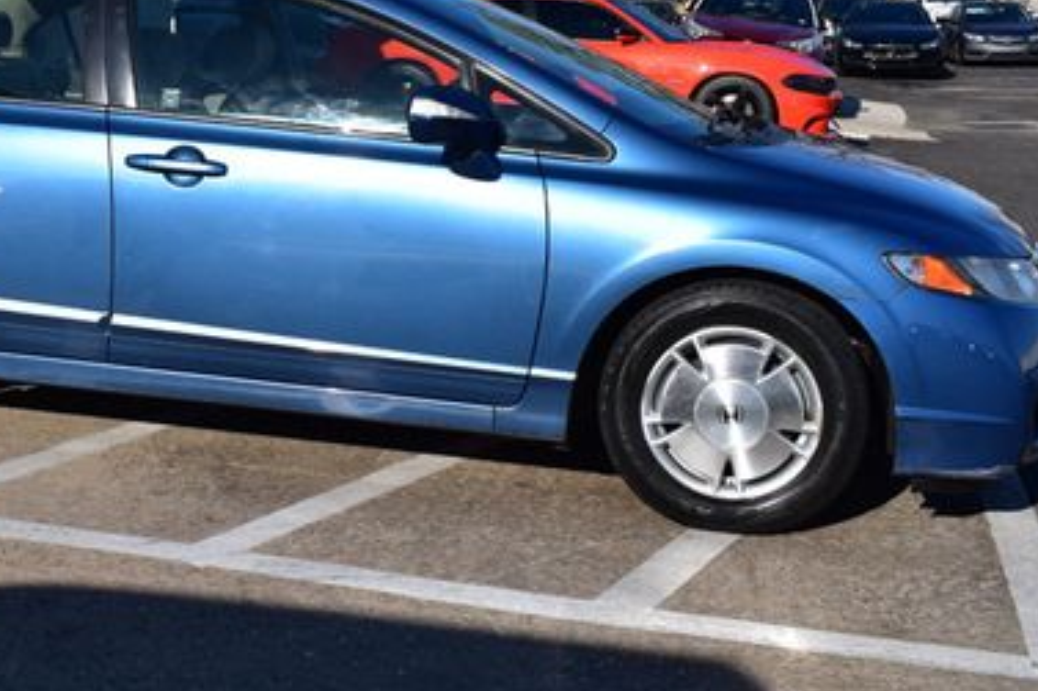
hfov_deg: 34.7
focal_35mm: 56
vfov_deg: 24.1
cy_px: 248
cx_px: 226
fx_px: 1614
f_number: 11
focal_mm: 22
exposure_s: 1/500
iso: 200
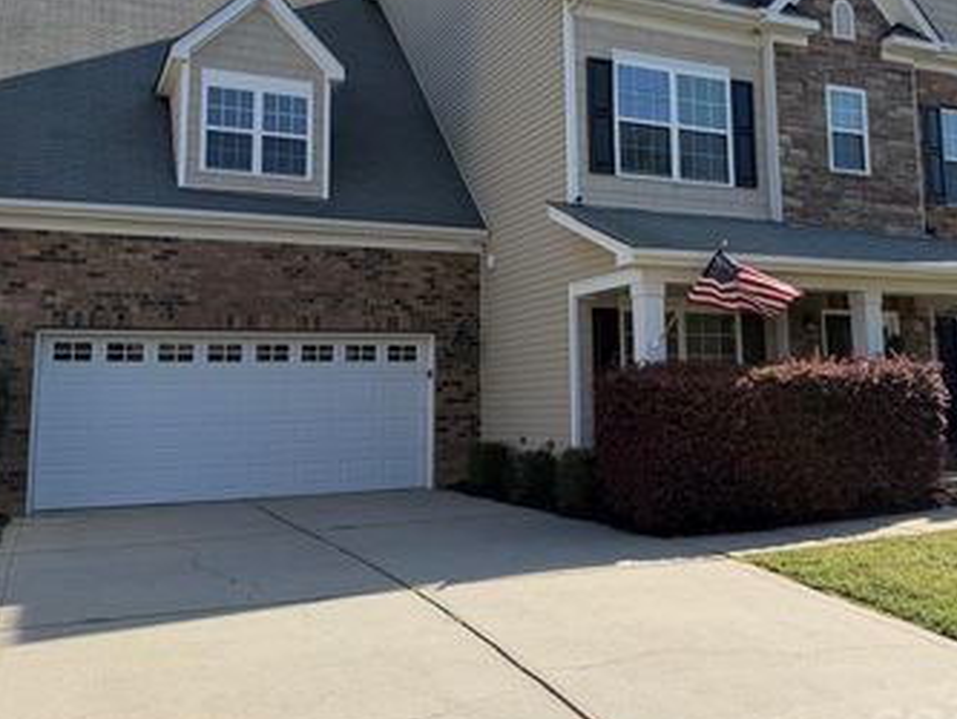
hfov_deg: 51.0
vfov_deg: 39.2
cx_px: 575
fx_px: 996
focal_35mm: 36
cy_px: 240
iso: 100
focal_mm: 6.76
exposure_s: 1/4405
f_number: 1.78
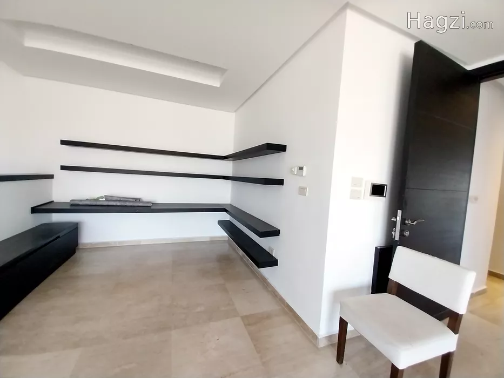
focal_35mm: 13
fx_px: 189
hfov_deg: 106.2
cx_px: 252
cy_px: 189
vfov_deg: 89.9
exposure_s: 1/50
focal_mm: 1.3
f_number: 2.2
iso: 250
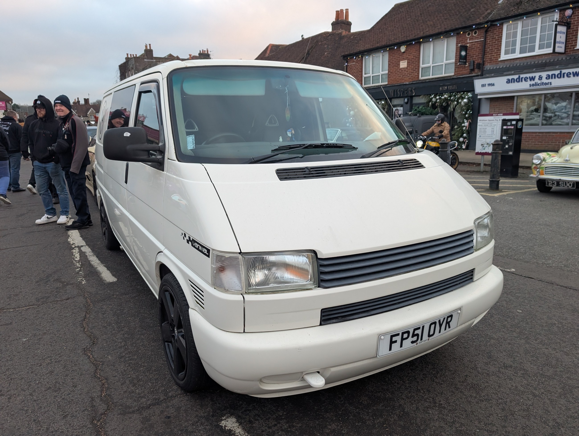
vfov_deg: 56.9
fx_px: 402
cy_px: 218
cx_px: 290
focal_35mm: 24
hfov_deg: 71.5
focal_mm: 6.9
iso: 335
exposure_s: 1/595
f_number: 1.68
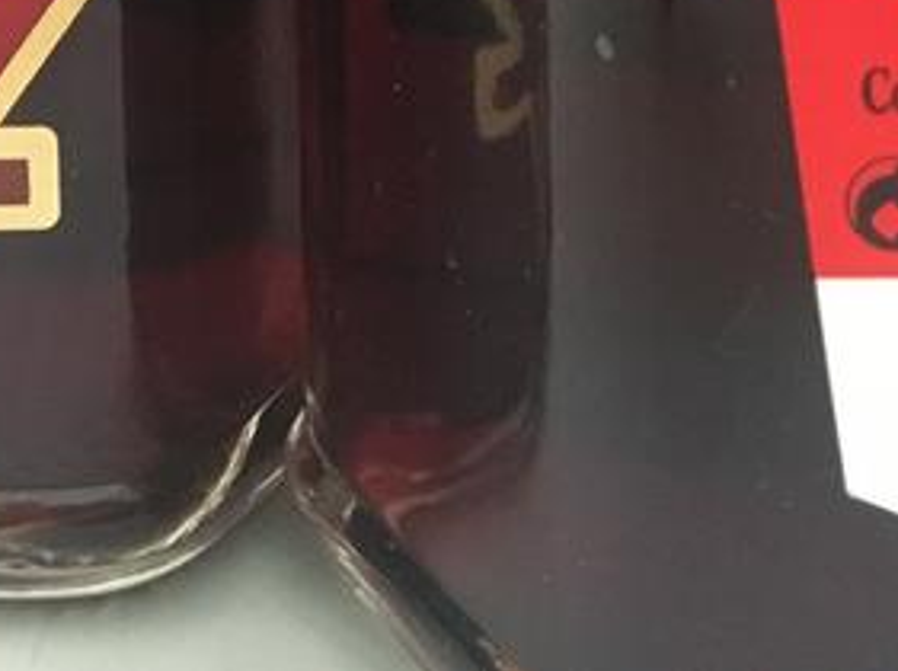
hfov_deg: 20.9
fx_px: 2409
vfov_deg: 14.5
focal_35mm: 93
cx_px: 217
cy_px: -401
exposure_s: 1/17
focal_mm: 4.15
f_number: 2.2
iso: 320
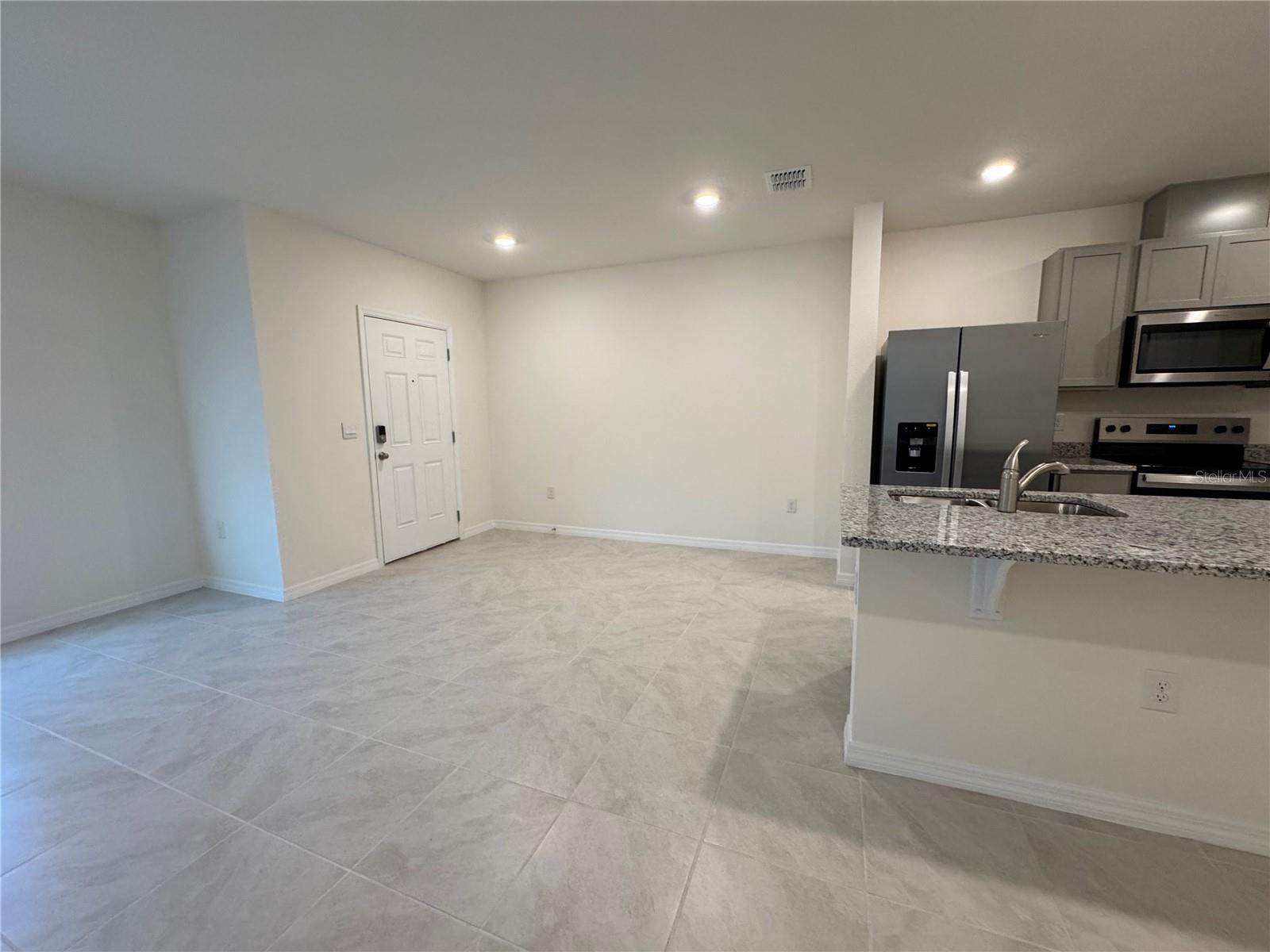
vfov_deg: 85.7
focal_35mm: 14
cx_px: 635
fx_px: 514
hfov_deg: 102.1
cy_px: 476
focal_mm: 2.22
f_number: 2.2
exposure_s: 1/120
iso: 250
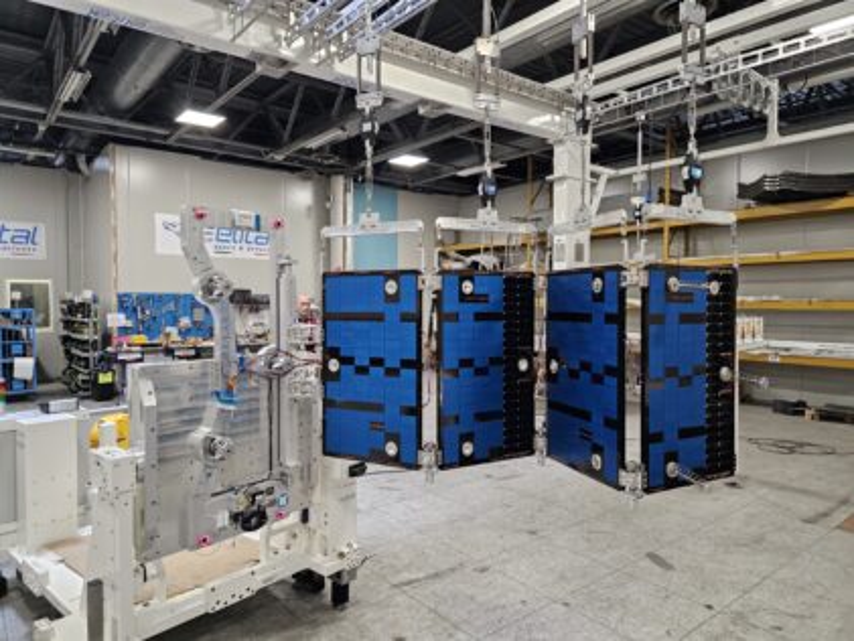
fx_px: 568
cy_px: 320
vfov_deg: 58.9
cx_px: 427
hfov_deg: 73.9
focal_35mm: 23
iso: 1000
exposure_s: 1/100
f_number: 1.7
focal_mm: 6.3
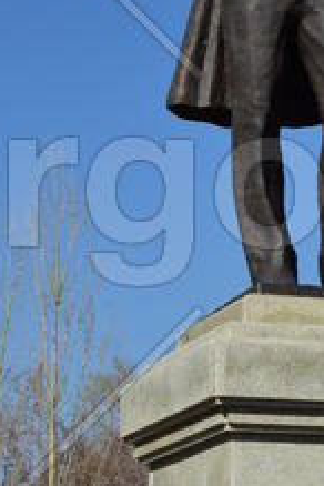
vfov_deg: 12.3
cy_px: 193
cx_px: 316
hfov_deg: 8.2
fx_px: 2254
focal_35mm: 167
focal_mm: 42
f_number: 10
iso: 100
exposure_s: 1/250
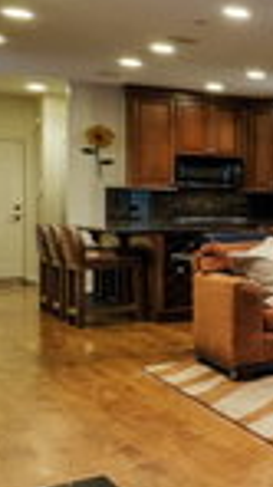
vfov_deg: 40.4
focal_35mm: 51
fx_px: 658
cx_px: 773
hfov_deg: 12.4
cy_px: 197
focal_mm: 10
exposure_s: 1/1.11
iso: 200
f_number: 10
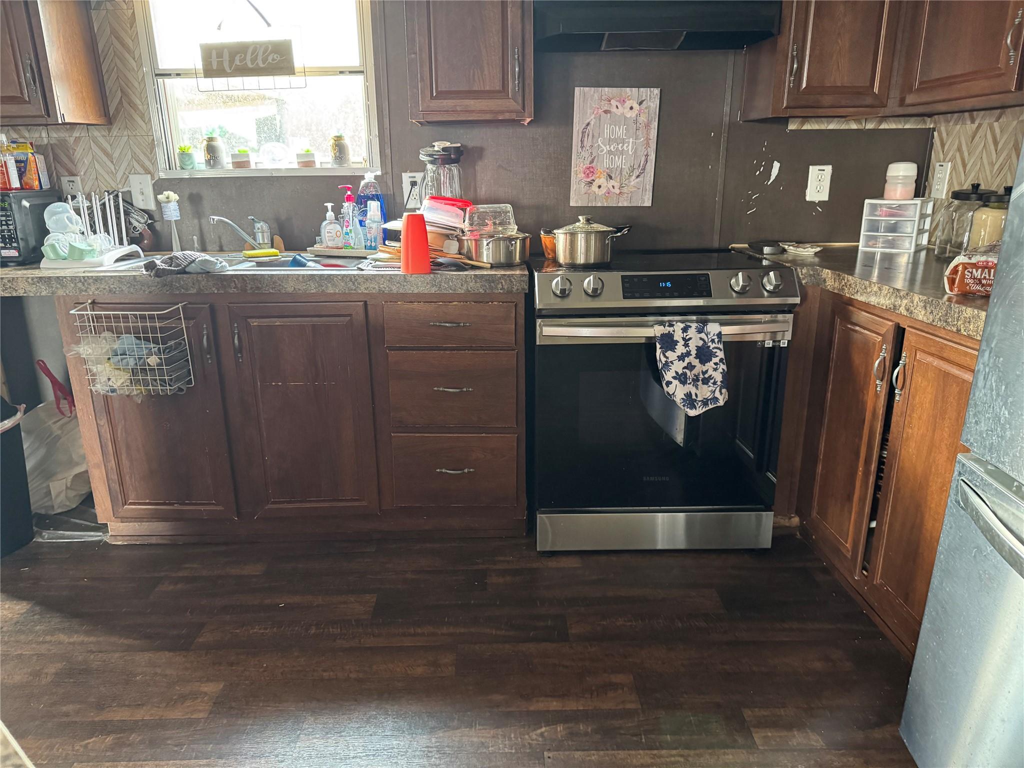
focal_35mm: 24
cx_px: 512
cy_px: 384
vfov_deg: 56.8
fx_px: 710
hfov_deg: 71.6
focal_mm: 6.76
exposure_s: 1/49
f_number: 1.78
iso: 800
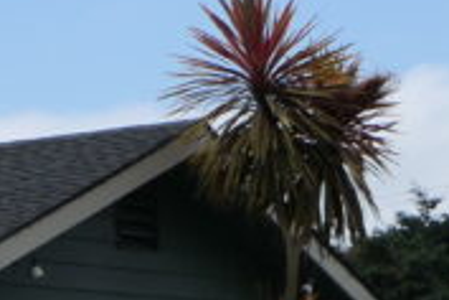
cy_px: 200
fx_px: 2881
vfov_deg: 5.9
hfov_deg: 8.5
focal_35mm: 231
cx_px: -452
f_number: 4.5
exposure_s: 1/1600
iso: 125
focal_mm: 14.6
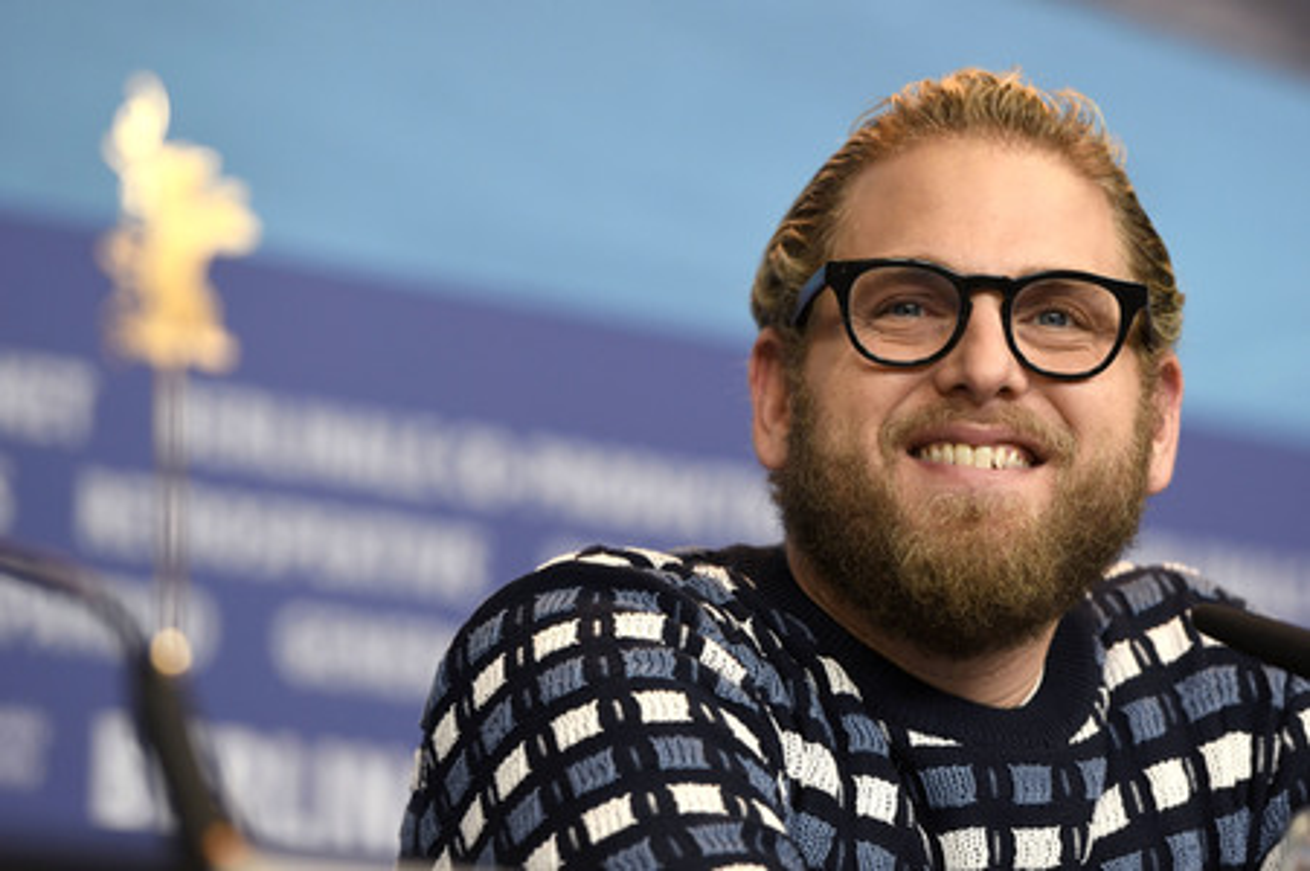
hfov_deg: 11.4
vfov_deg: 7.6
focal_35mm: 180
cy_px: 436
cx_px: 655
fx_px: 6545
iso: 1250
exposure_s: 1/320
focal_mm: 180
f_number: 3.5
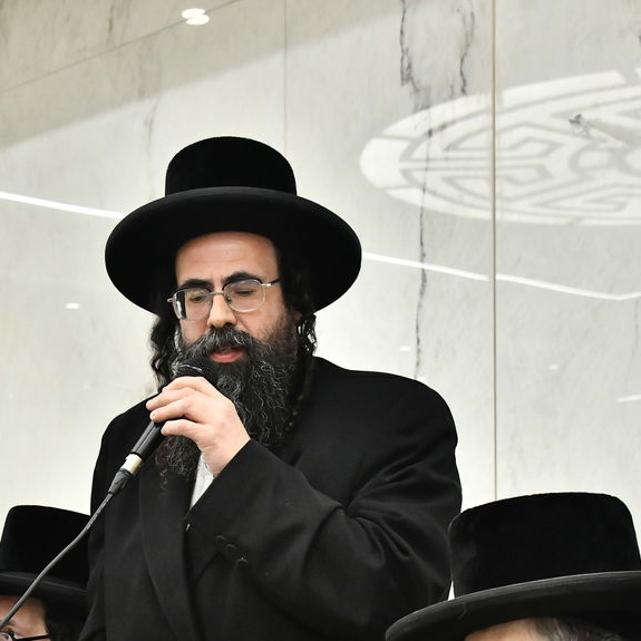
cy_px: 492
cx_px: 262
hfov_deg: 19.1
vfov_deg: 18.9
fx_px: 1906
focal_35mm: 91
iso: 3200
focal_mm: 44
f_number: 5.6
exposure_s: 1/200
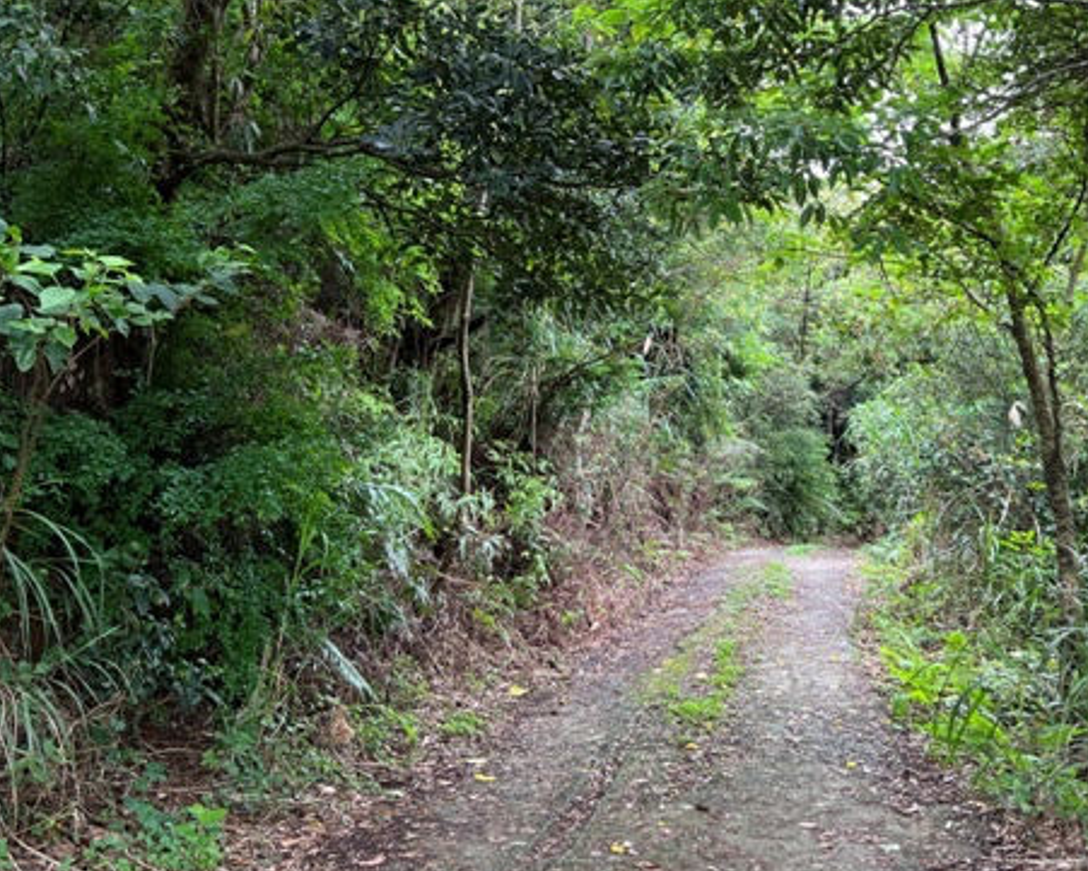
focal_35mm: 45
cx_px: 726
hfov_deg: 40.6
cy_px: 270
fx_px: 1449
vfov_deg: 33.1
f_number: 1.5
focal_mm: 5.7
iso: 64
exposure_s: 1/139
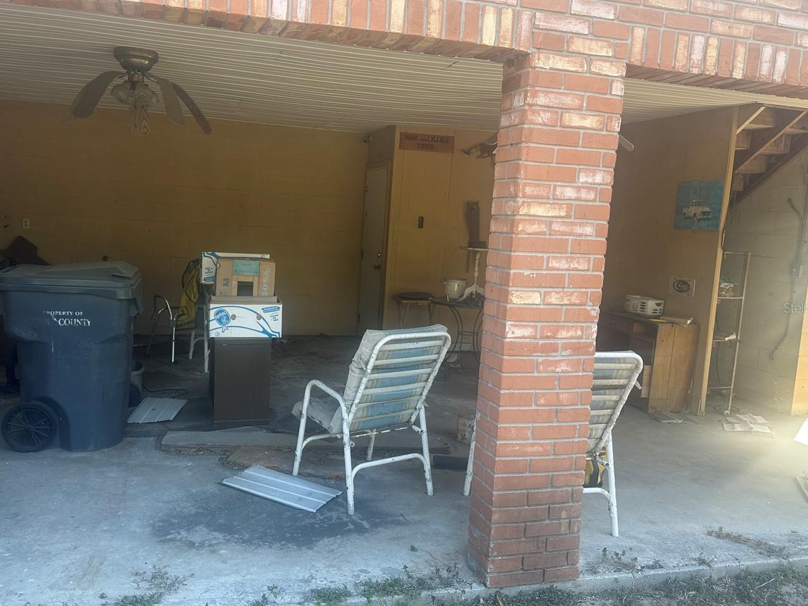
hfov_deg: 59.6
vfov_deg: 46.8
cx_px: 338
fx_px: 700
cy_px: 307
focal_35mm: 30
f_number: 1.78
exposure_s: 1/175
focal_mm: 6.86
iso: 64
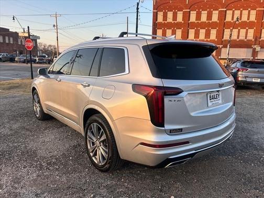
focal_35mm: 26
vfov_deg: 53.1
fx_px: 198
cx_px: 132
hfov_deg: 67.3
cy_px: 99
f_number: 1.5
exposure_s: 1/658
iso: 50
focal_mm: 5.7
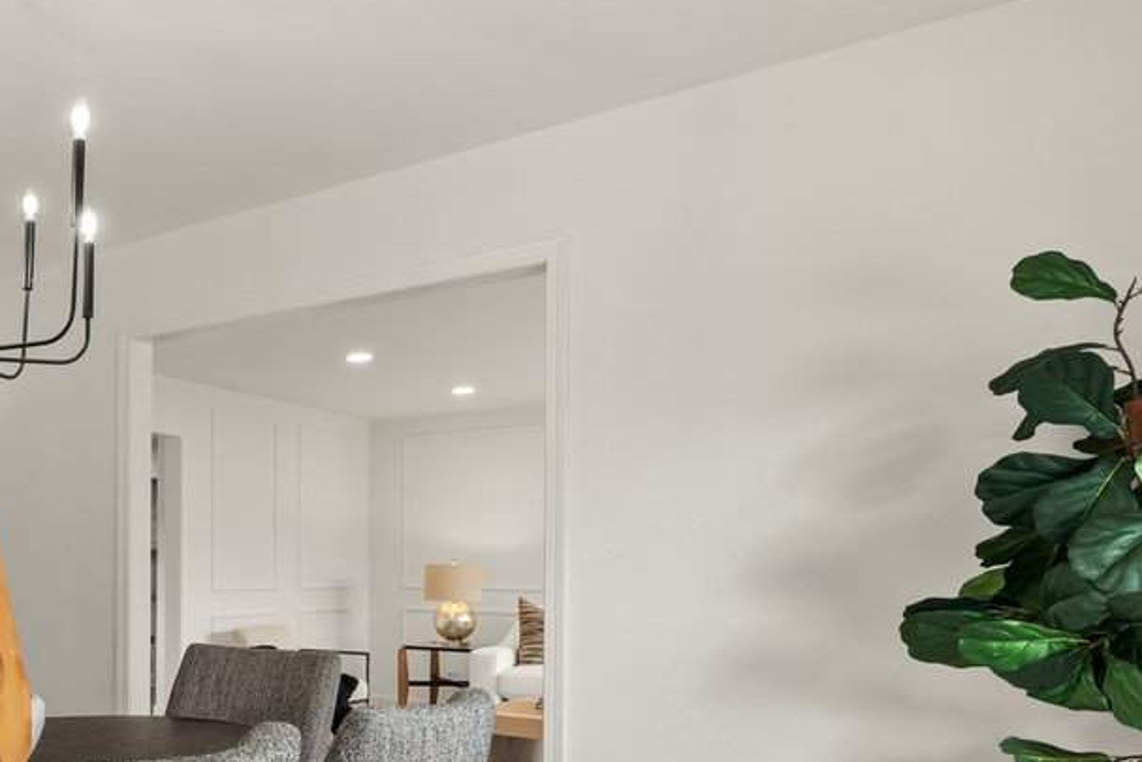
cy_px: 551
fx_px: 1015
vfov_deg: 40.2
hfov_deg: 50.3
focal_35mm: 32
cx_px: 62
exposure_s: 1/15
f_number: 7.1
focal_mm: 12
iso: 400
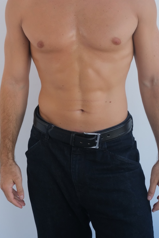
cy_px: 68
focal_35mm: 76
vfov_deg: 26.4
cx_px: 85
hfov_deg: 17.9
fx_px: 504
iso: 320
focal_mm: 27.1
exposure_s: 1/90
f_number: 5.6
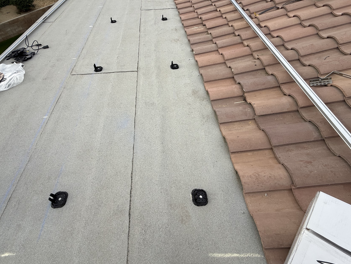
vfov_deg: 74.4
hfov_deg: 90.6
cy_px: 116
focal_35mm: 17
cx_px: 154
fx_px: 172
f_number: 2.2
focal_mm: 2.22
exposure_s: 1/1497
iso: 50
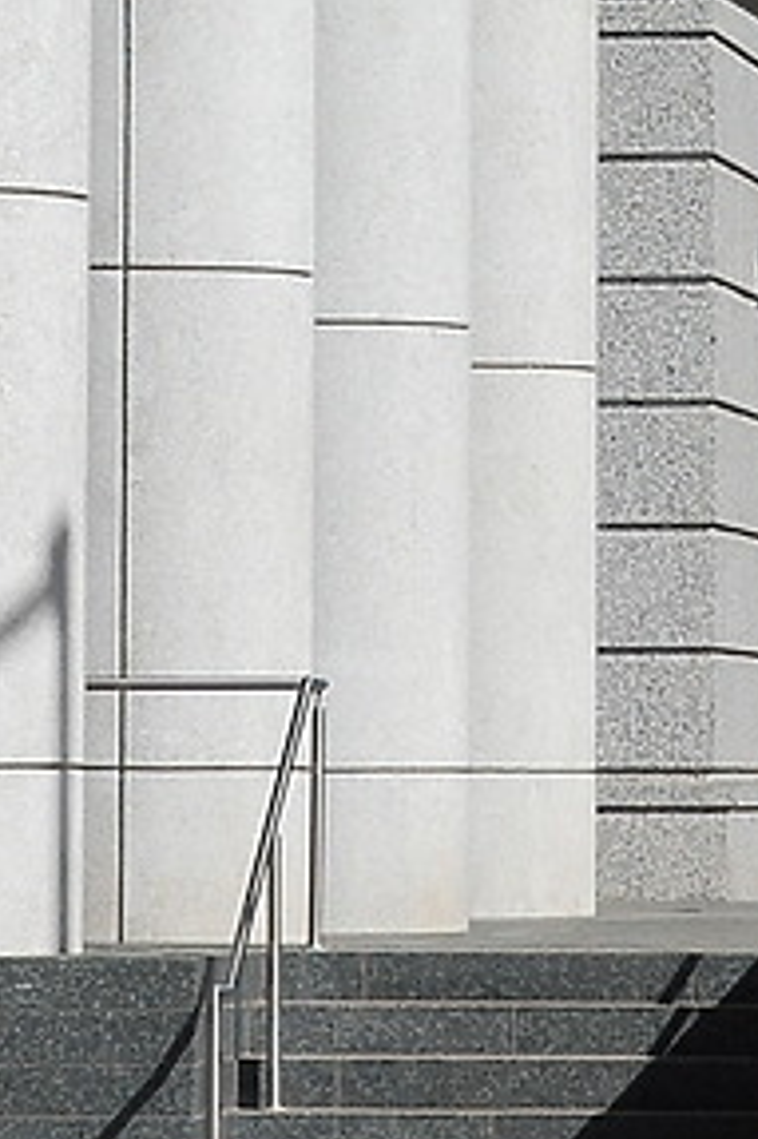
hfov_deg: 4.2
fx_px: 10403
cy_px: -480
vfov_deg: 6.2
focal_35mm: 329
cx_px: 605
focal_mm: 70
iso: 200
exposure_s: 1/400
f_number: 11
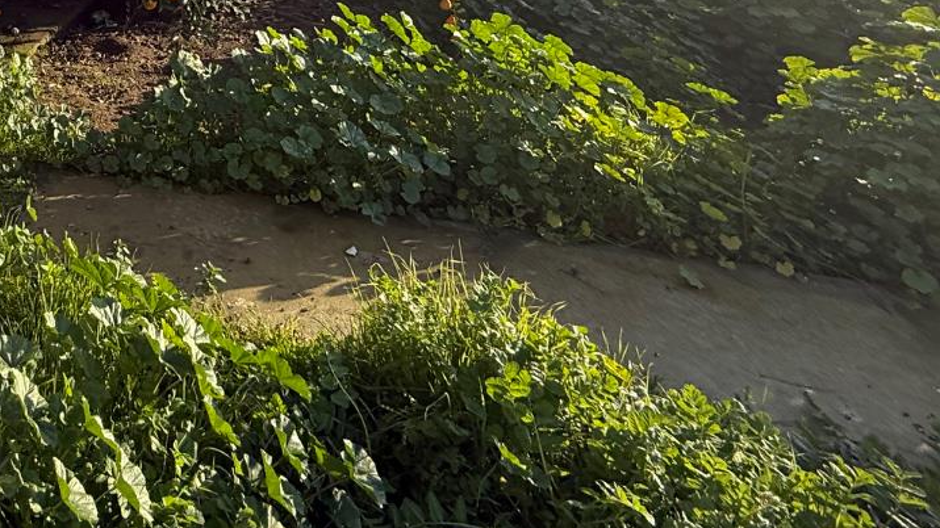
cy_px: -191
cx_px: 55
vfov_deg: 28.6
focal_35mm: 32
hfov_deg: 51.9
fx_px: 798
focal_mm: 2.22
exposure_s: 1/809
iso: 50
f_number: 2.2
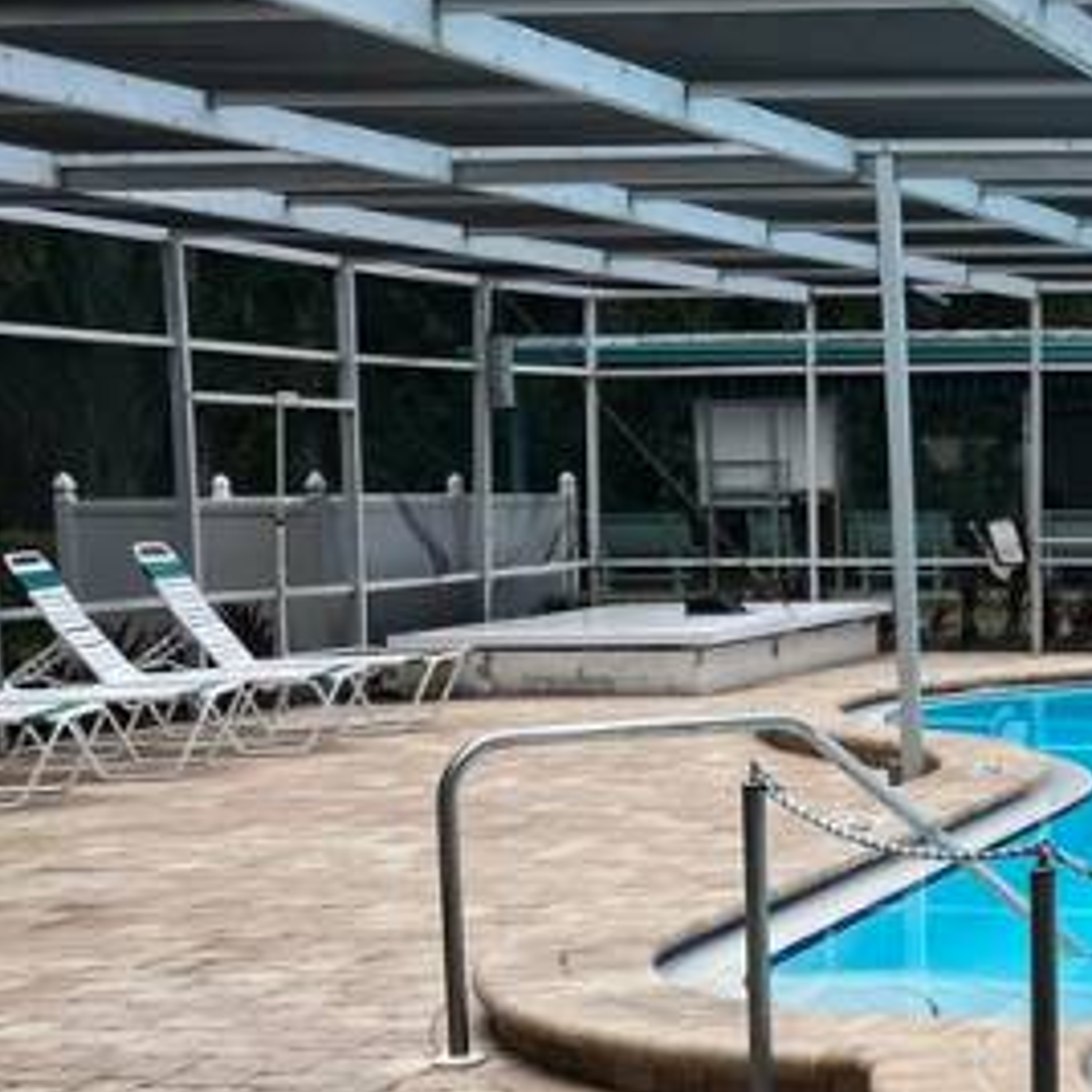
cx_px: 1402
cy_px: 731
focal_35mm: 73
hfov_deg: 21.5
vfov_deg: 23.6
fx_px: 2605
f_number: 1.6
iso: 50
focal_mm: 5.1
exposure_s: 1/1441
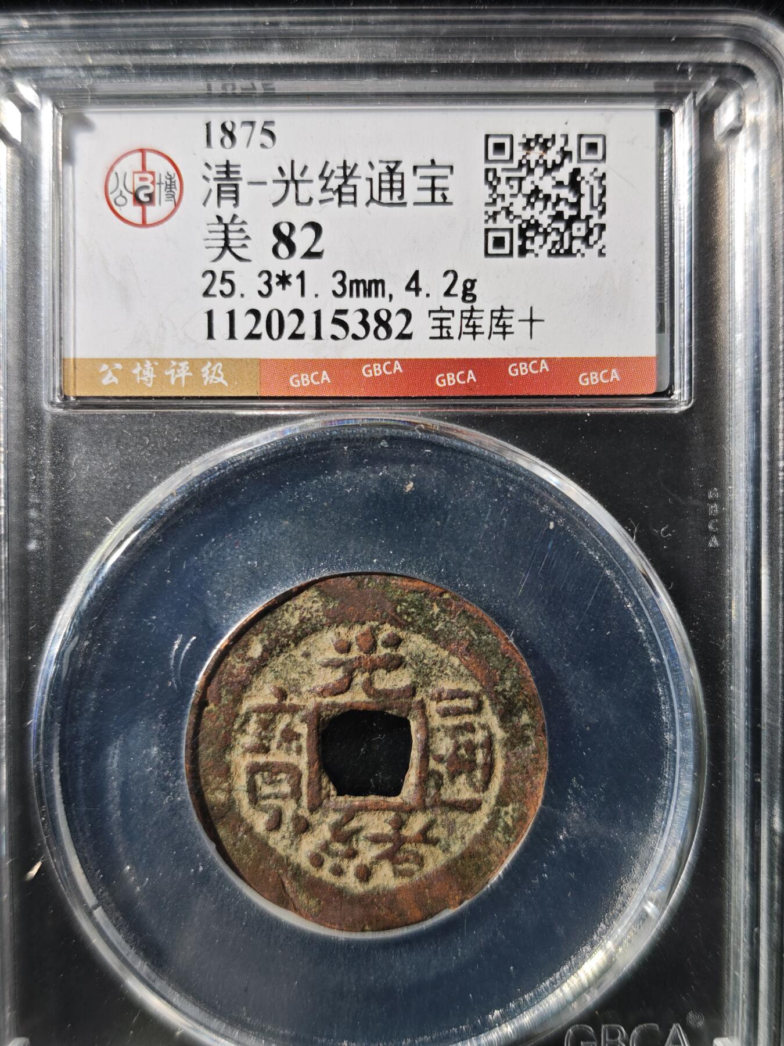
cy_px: 523
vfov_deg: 45.8
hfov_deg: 35.1
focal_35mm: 41
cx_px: 392
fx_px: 1238
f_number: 1.63
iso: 64
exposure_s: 1/100
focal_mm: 5.85
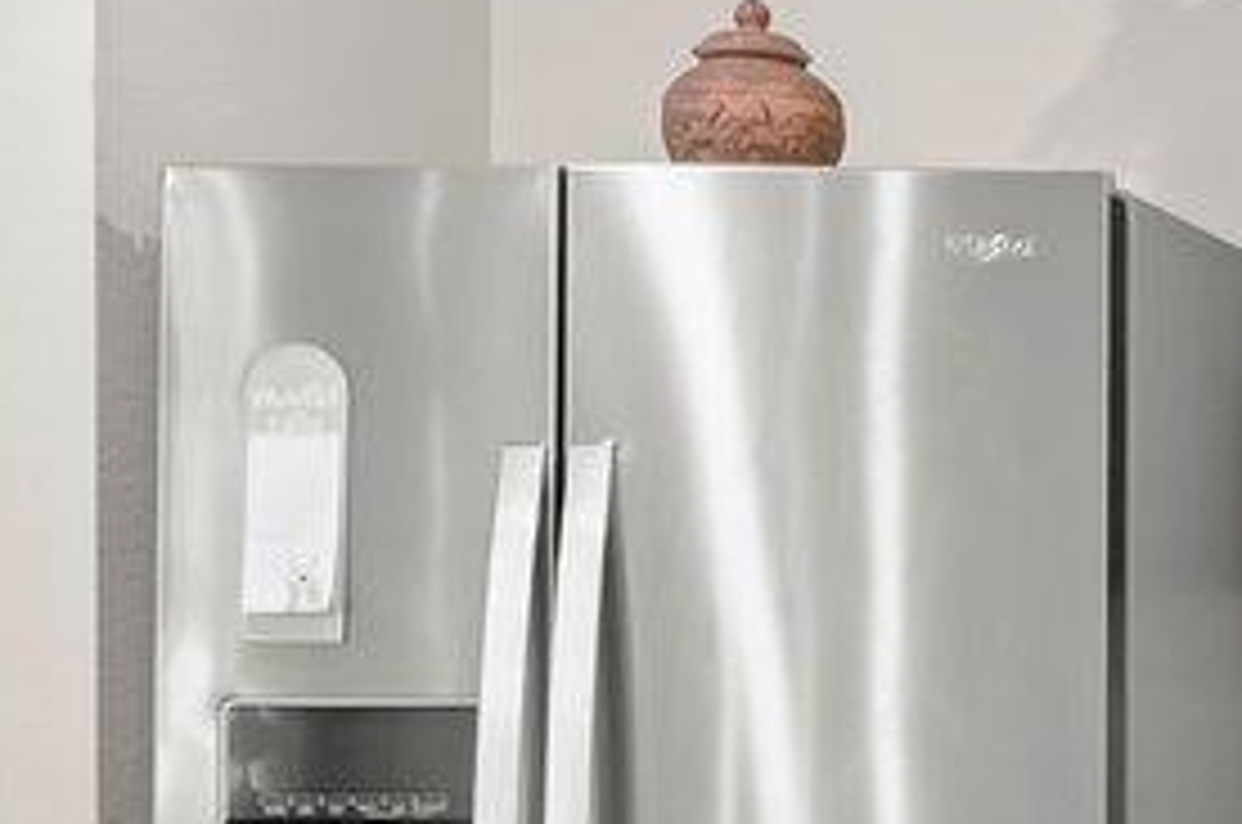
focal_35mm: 104
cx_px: 2394
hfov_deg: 15.9
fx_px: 3582
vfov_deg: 13.0
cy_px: 770
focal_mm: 14
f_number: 10
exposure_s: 1.3
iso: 200
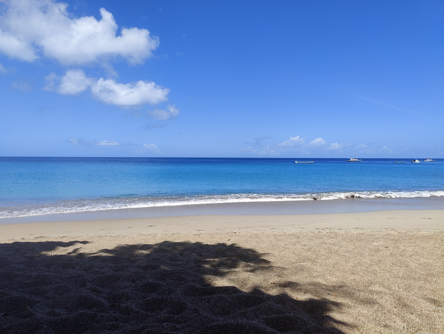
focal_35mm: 23
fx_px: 295
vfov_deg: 59.0
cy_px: 167
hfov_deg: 73.9
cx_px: 222
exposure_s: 1/2881
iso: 64
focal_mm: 6.06
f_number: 1.6
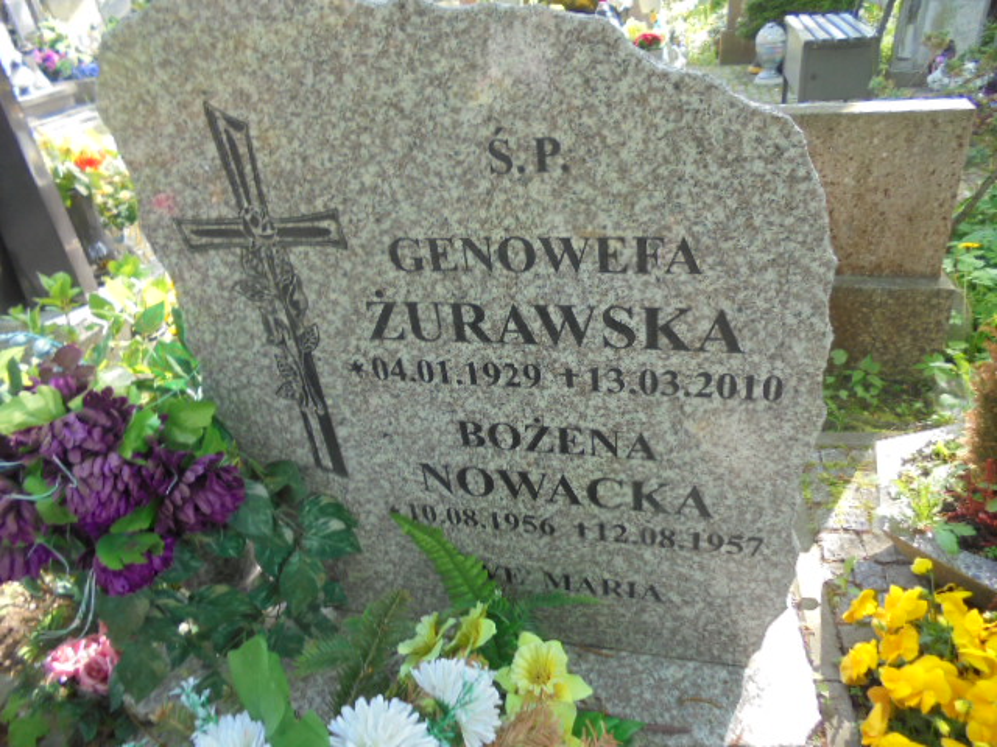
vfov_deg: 53.1
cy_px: 374
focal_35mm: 26
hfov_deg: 67.3
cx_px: 498
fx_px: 749
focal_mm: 4.6
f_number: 3.5
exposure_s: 1/125
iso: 100
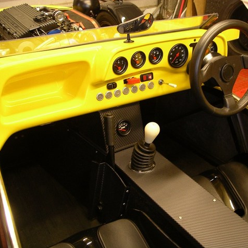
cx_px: 146
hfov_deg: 38.2
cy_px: 123
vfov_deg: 38.3
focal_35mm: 44
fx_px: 357
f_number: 2.8
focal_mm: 7.8
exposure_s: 1/13
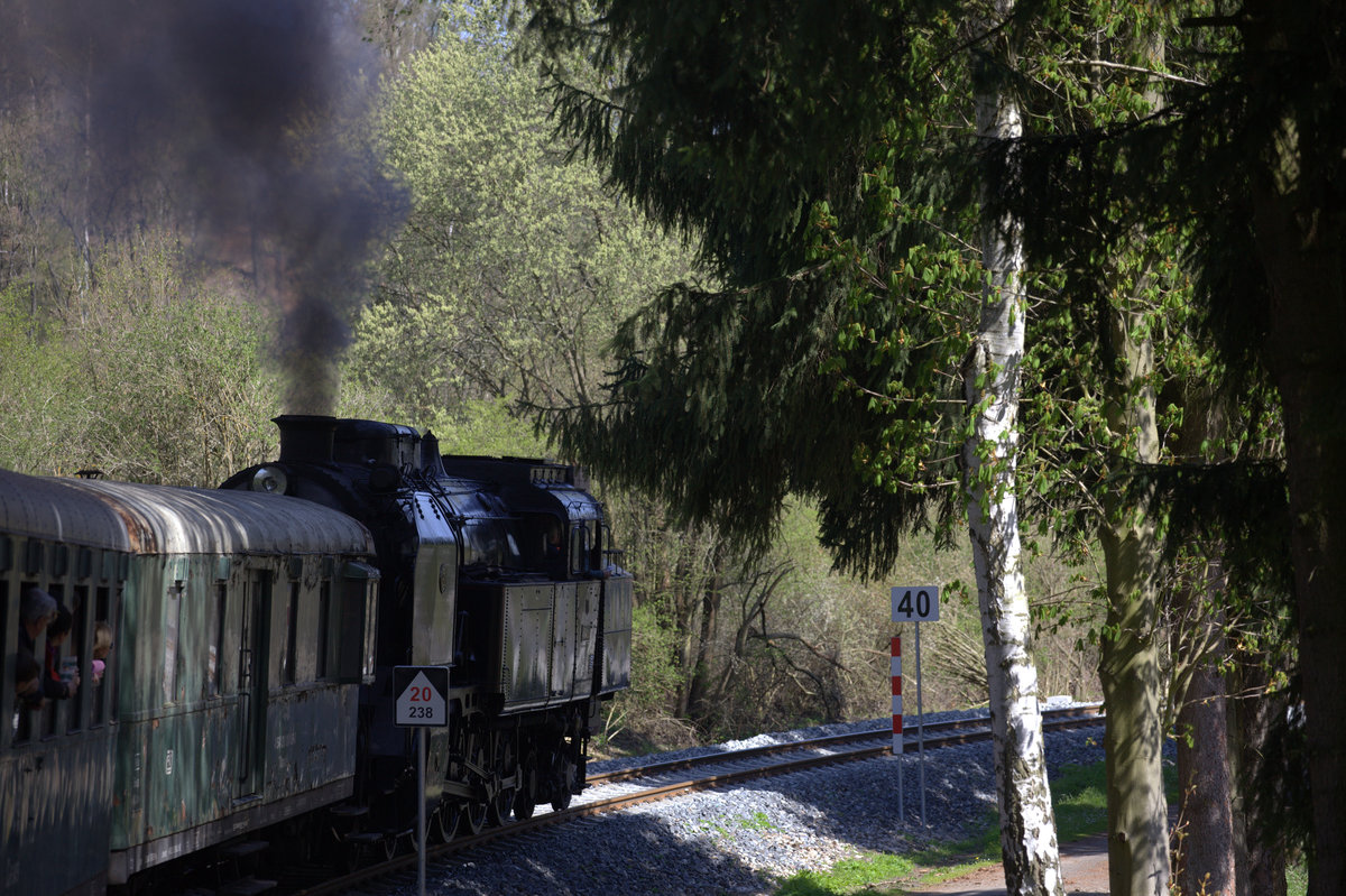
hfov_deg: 14.6
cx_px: 673
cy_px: 448
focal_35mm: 141
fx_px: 5269
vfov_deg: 9.7
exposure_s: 1/500
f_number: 4.5
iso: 250
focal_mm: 145
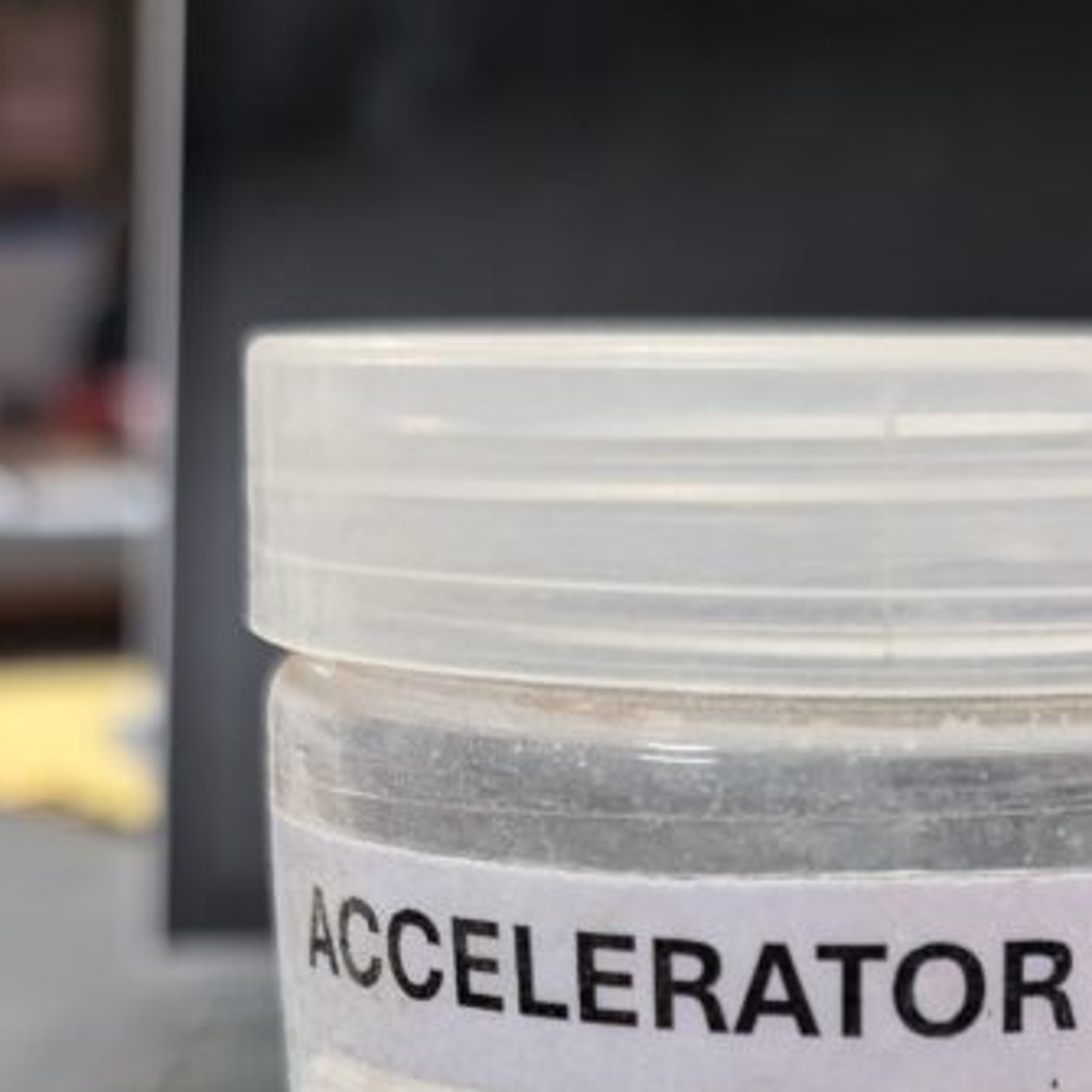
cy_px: 1183
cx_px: 810
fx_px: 2320
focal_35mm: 65
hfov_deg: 26.2
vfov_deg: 24.8
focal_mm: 6.9
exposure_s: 1/100
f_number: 1.68
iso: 414
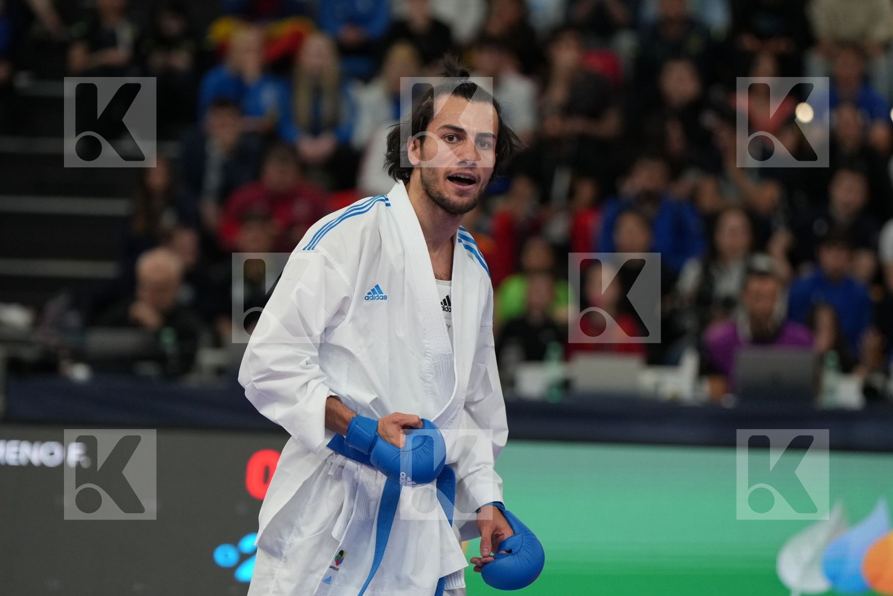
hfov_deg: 8.7
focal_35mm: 237
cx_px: 446
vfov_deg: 5.8
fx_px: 5878
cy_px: 298
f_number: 2.8
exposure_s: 1/1000
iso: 1600
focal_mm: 158
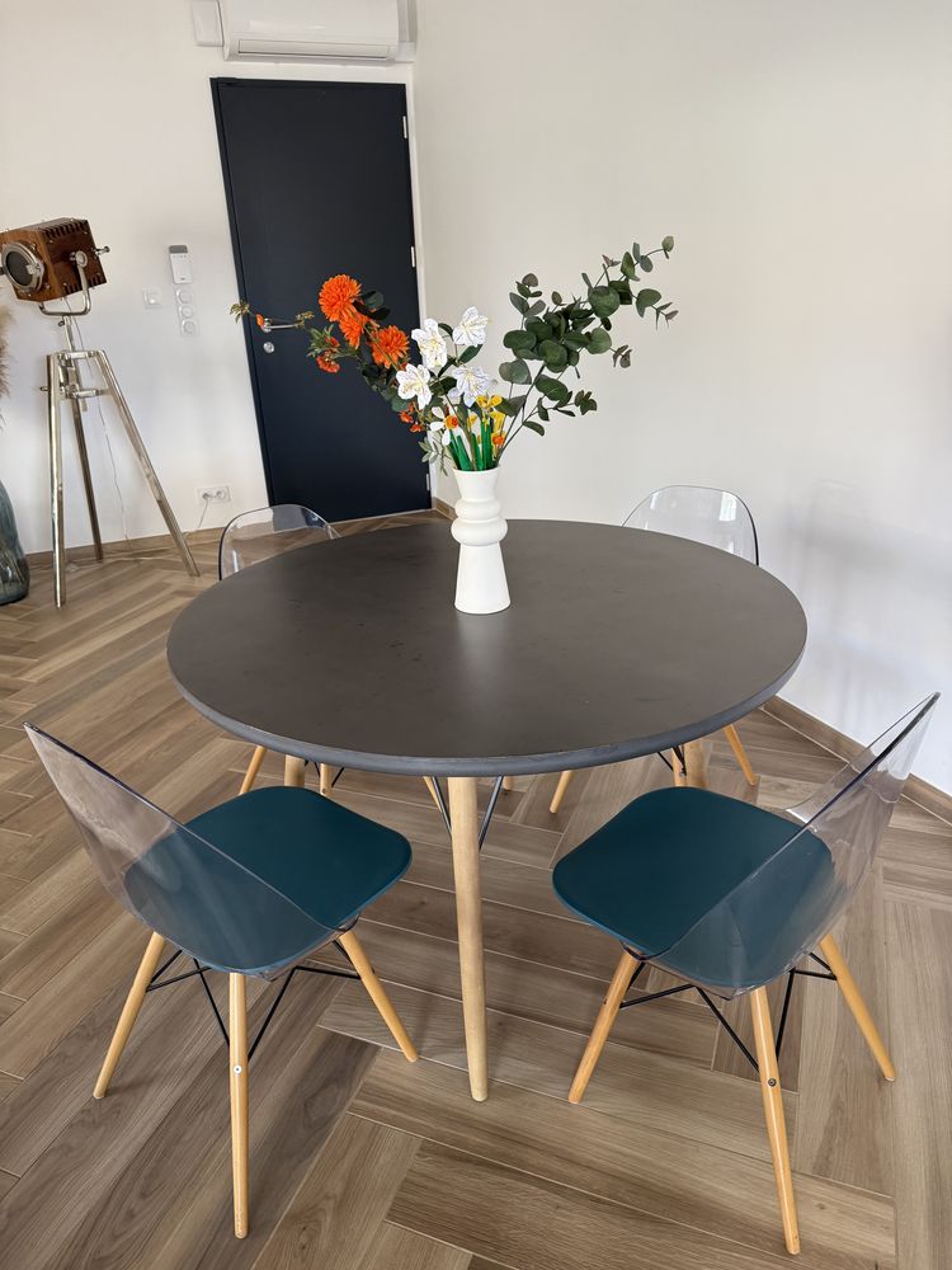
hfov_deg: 56.8
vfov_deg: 71.6
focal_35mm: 24
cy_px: 635
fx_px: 880
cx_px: 476
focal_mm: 6.76
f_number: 1.78
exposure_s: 1/121
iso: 200
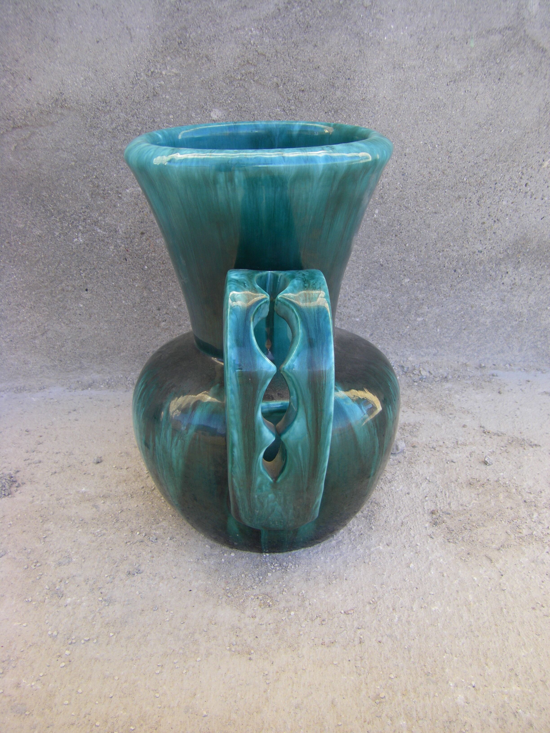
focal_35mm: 38
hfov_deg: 37.7
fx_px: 805
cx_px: 275
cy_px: 366
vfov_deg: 49.0
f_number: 3.5
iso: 64
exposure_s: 1/80
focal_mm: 6.3
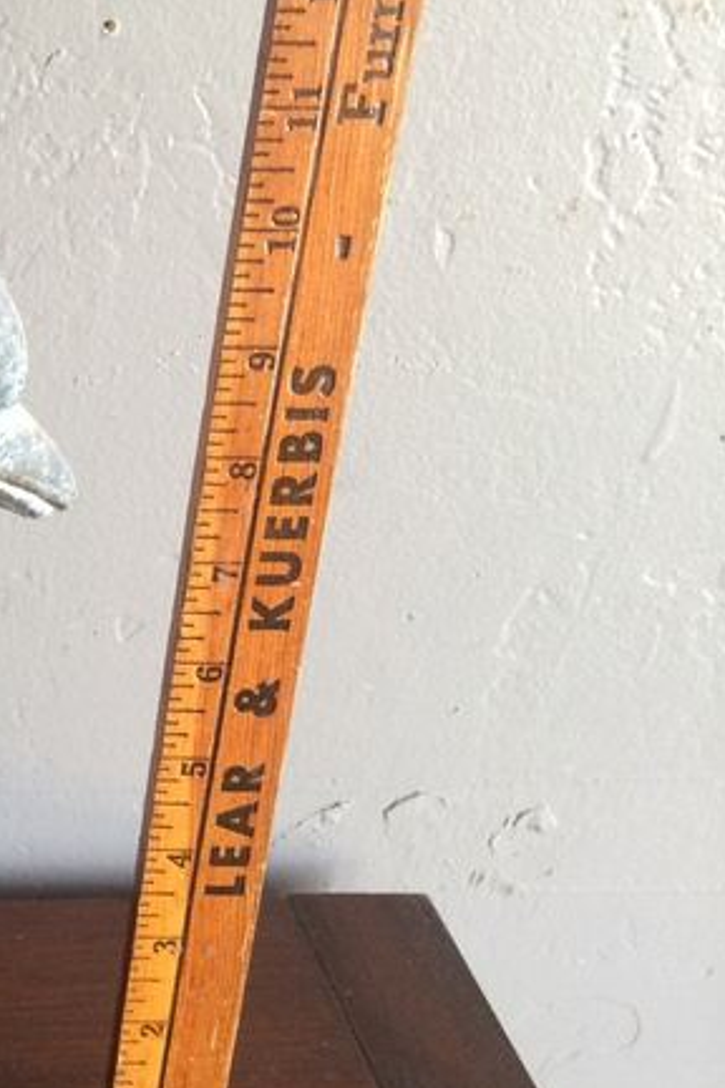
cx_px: -385
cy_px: 560
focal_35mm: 65
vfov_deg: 31.0
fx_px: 1963
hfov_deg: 18.4
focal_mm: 4.12
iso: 50
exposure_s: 1/30
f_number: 2.2
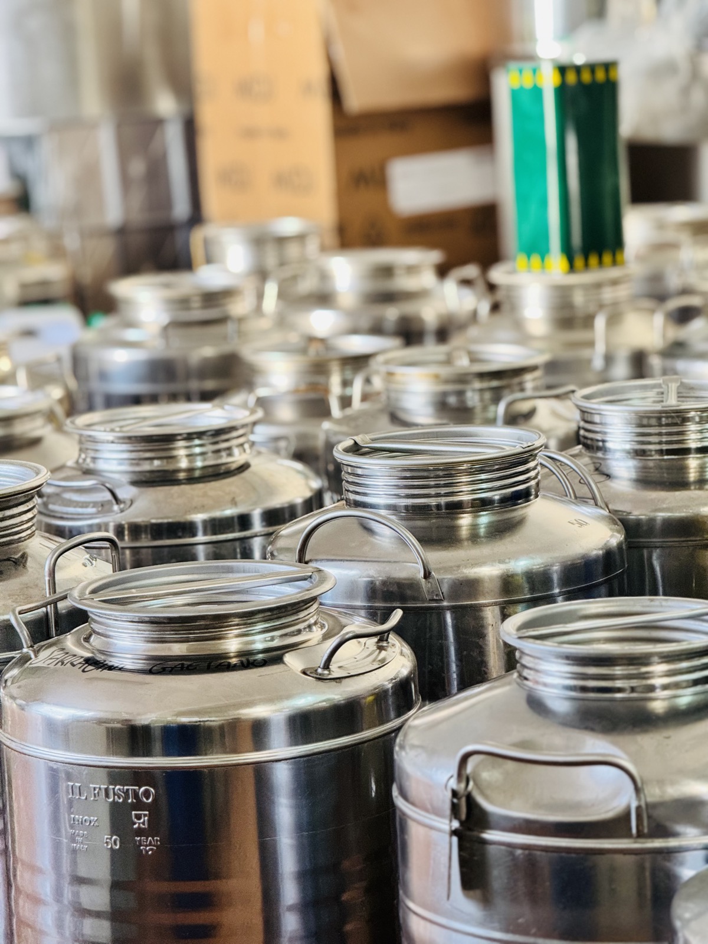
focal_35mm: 120
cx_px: 354
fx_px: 3272
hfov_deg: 12.3
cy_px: 472
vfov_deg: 16.4
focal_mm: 15.66
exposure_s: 1/50
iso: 250
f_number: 2.8
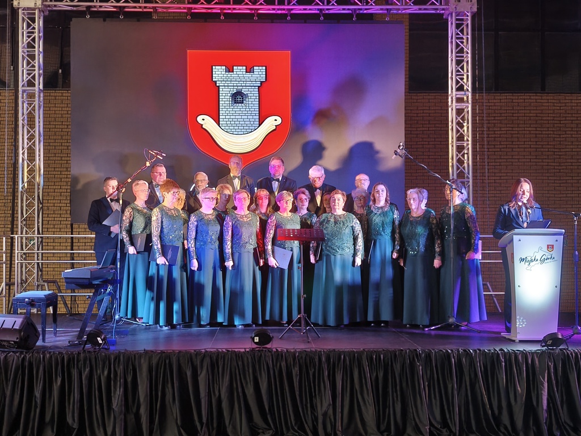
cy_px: 218
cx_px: 290
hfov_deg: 41.2
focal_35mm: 46
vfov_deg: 31.5
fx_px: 772
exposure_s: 1/50
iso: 400
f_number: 1.6
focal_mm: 6.57
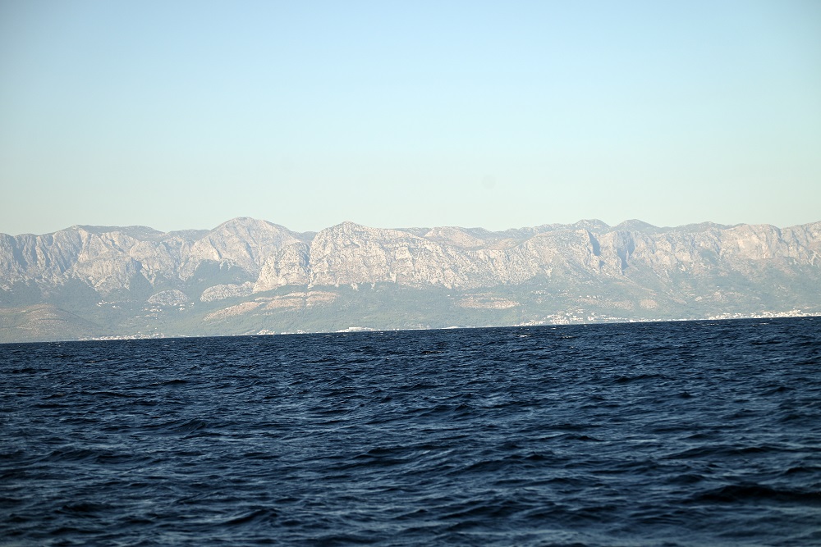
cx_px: 410
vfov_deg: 13.7
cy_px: 274
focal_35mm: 100
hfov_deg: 20.4
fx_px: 2281
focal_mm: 100
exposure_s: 1/1000
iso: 100
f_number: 4.5
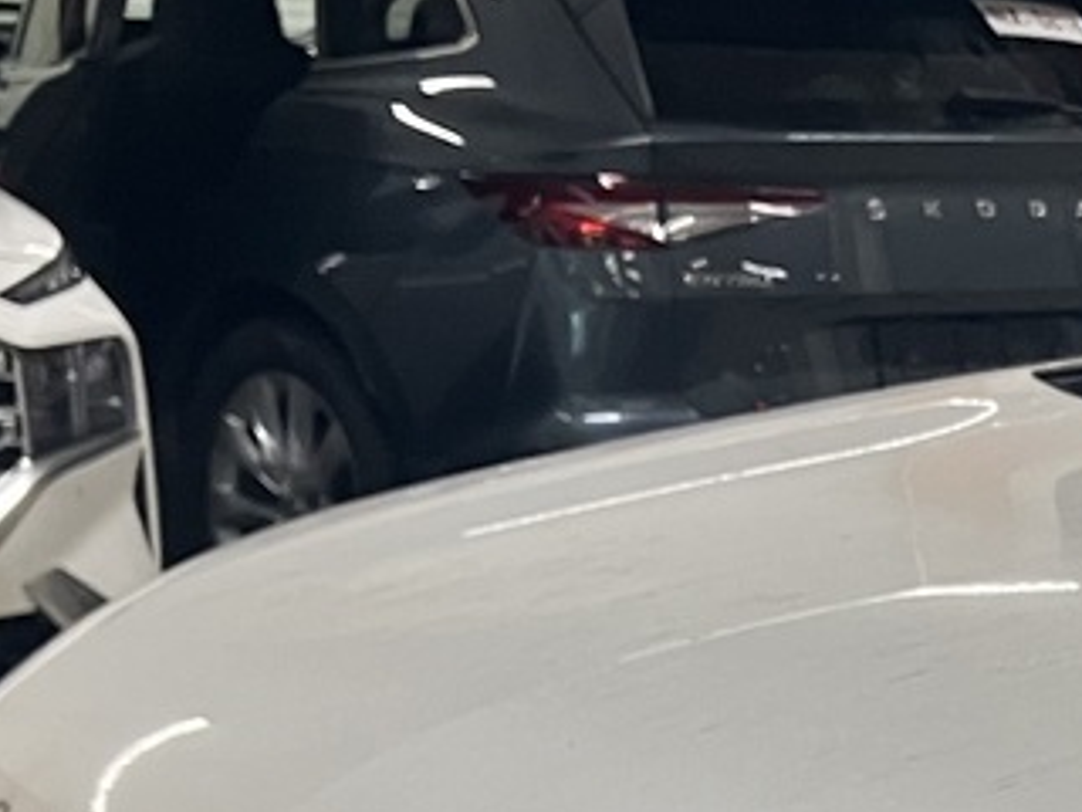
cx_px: 1782
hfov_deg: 14.3
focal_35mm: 126
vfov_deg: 11.3
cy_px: 1198
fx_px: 3938
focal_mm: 3.99
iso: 100
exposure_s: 1/46
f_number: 1.8
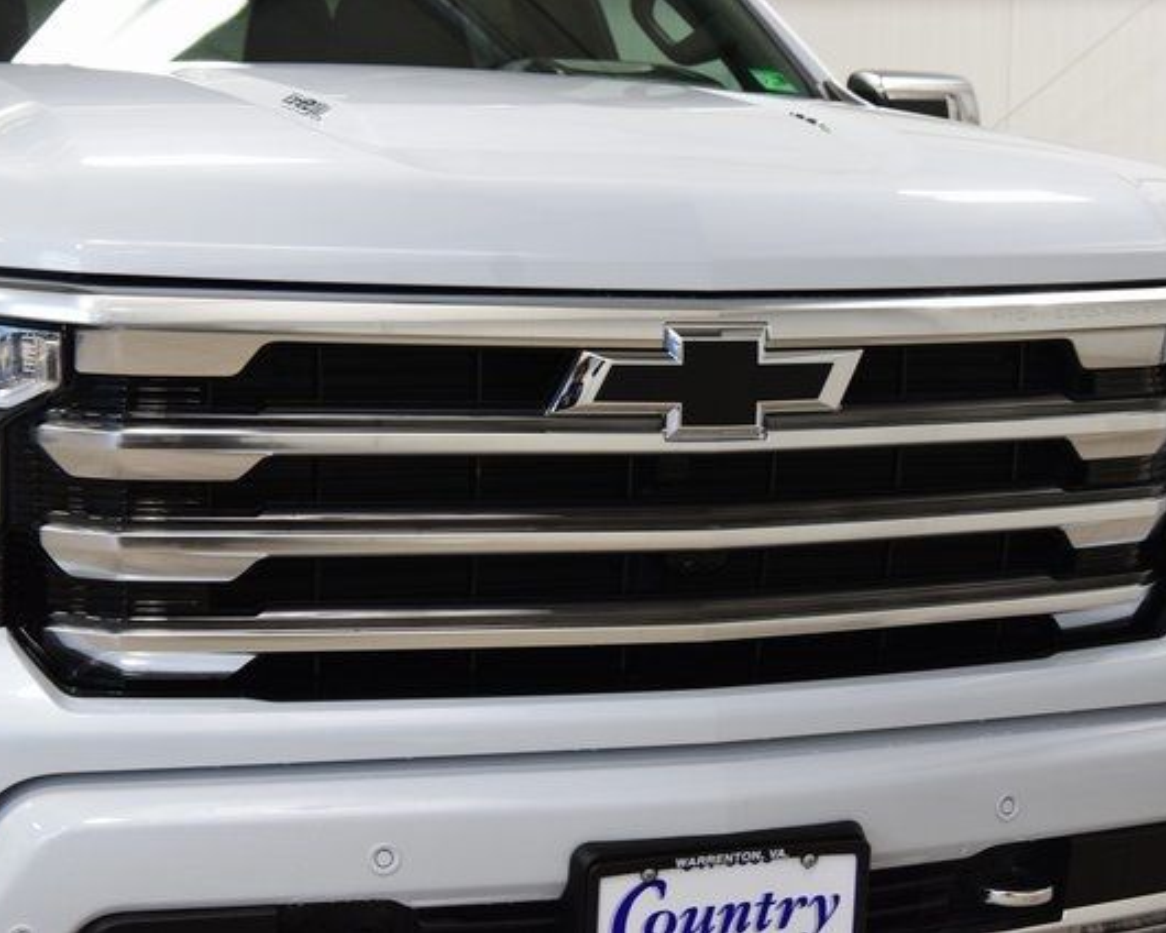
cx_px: 678
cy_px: 465
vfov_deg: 20.0
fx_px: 2642
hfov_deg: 24.9
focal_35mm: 77
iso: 1600
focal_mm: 45
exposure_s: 1/60
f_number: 5.6
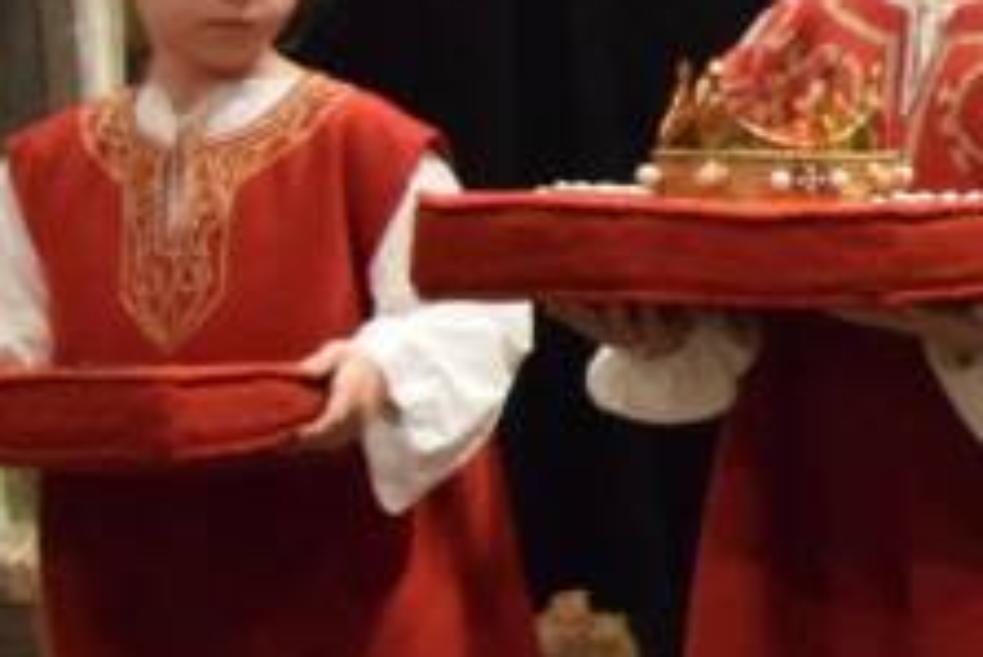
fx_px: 4442
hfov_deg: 11.1
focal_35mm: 163
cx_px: 2180
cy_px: -97
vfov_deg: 8.4
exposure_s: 1/60
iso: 3600
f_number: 4.5
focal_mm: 21
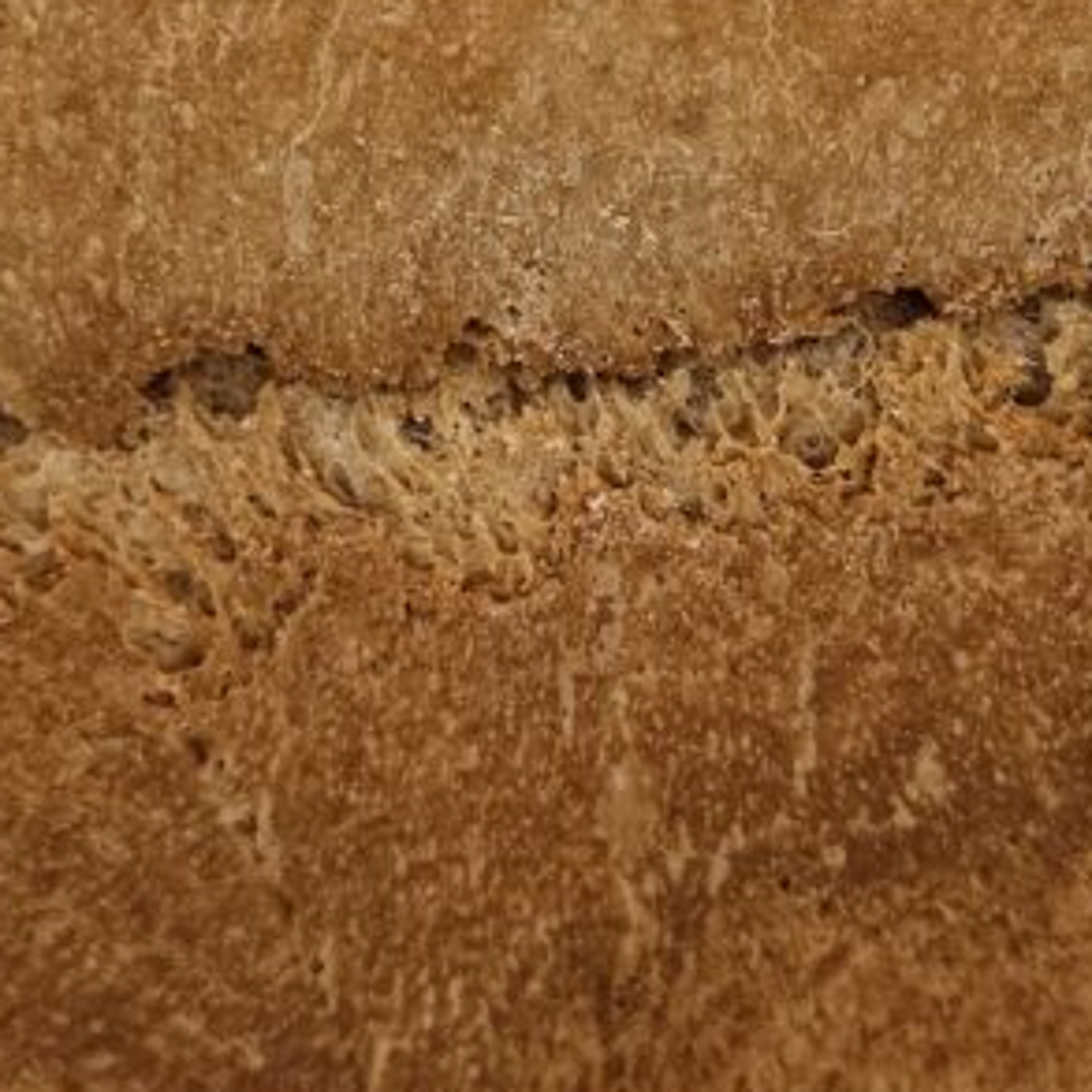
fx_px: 2534
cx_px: 607
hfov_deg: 24.3
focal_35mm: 71
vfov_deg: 24.1
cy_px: 313
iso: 160
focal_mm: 5.4
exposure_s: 1/120
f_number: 1.8
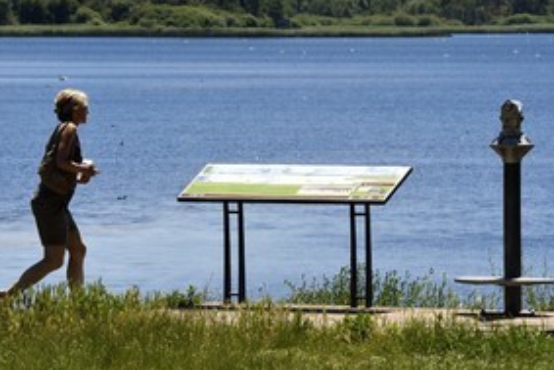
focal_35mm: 297
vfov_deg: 4.6
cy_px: 131
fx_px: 4573
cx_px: 335
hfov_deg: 6.9
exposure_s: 1/250
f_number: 16
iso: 200
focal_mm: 200
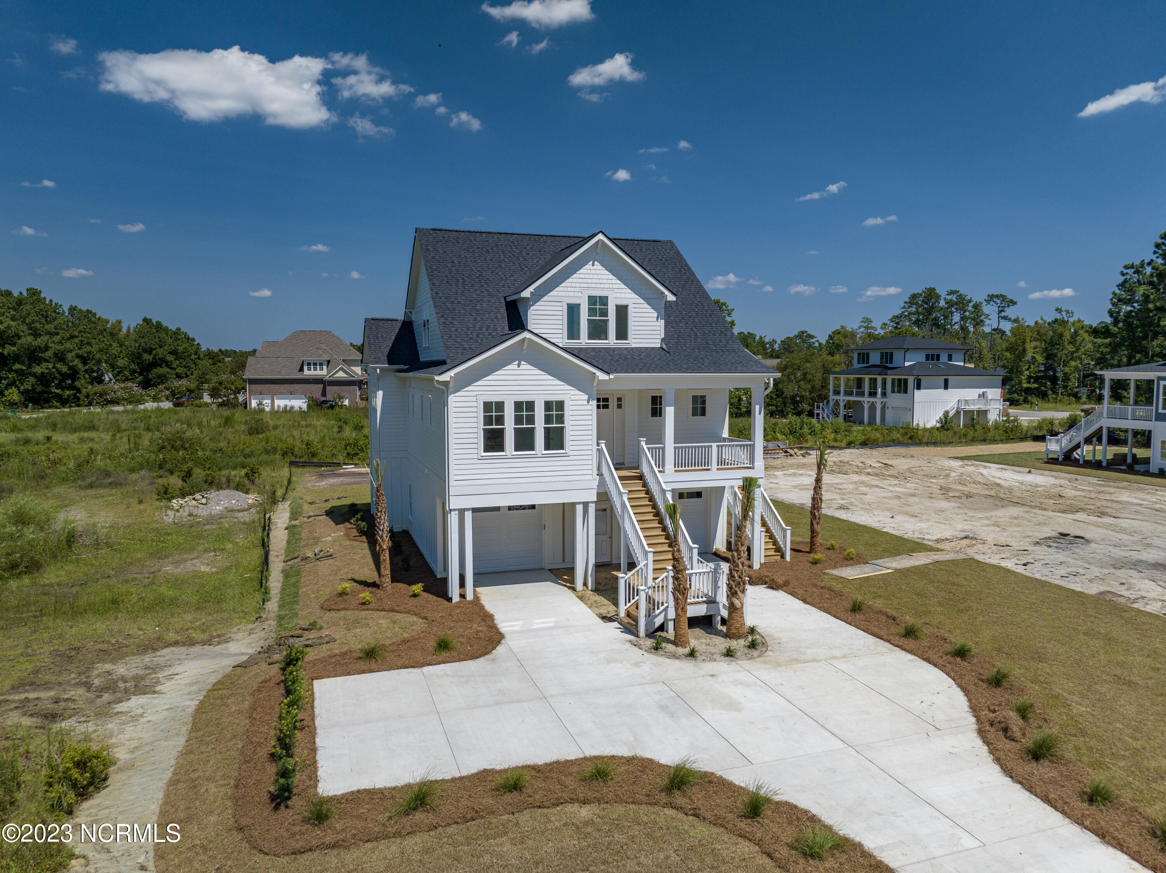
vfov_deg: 56.8
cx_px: 583
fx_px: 808
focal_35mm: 24
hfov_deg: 71.6
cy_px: 436
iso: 100
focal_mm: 12.29
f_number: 4
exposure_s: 1/800
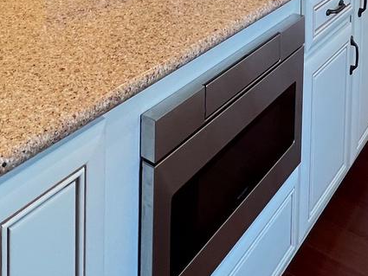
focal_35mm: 44
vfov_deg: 24.3
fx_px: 468
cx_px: 207
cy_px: -155
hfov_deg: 42.9
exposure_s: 1/60
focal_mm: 1.57
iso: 200
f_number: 1.8
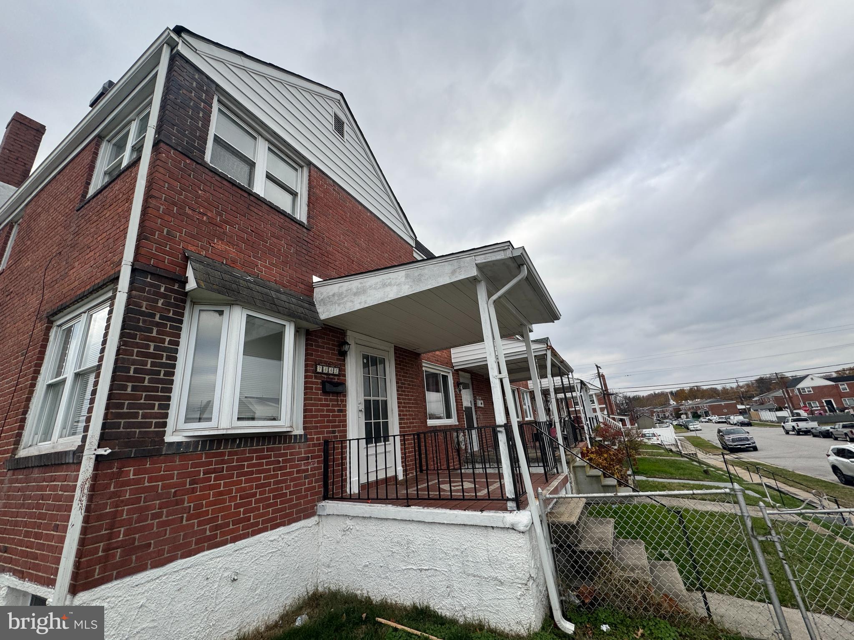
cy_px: 320
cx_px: 427
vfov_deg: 85.7
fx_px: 345
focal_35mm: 14
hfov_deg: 102.1
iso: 40
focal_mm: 2.22
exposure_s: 1/364
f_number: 2.2
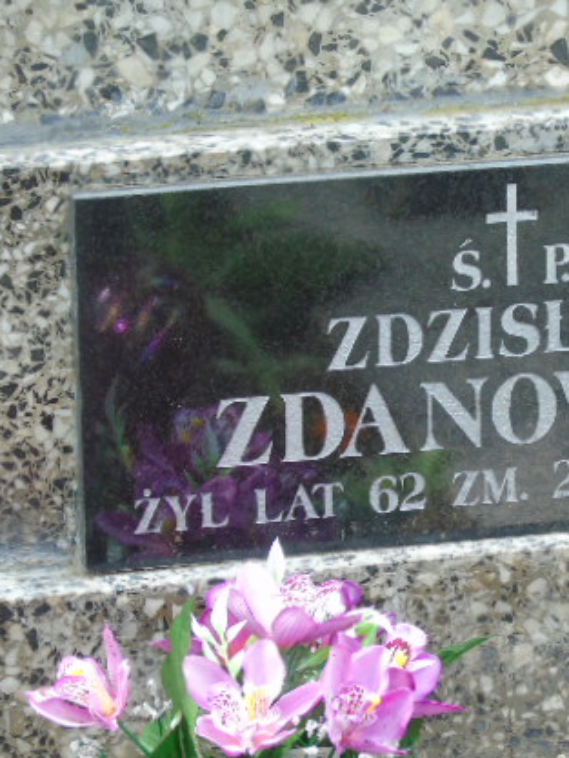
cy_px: 407
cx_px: 513
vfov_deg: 9.1
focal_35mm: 218
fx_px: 4775
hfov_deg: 6.8
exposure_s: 1/125
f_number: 4.7
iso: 250
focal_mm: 25
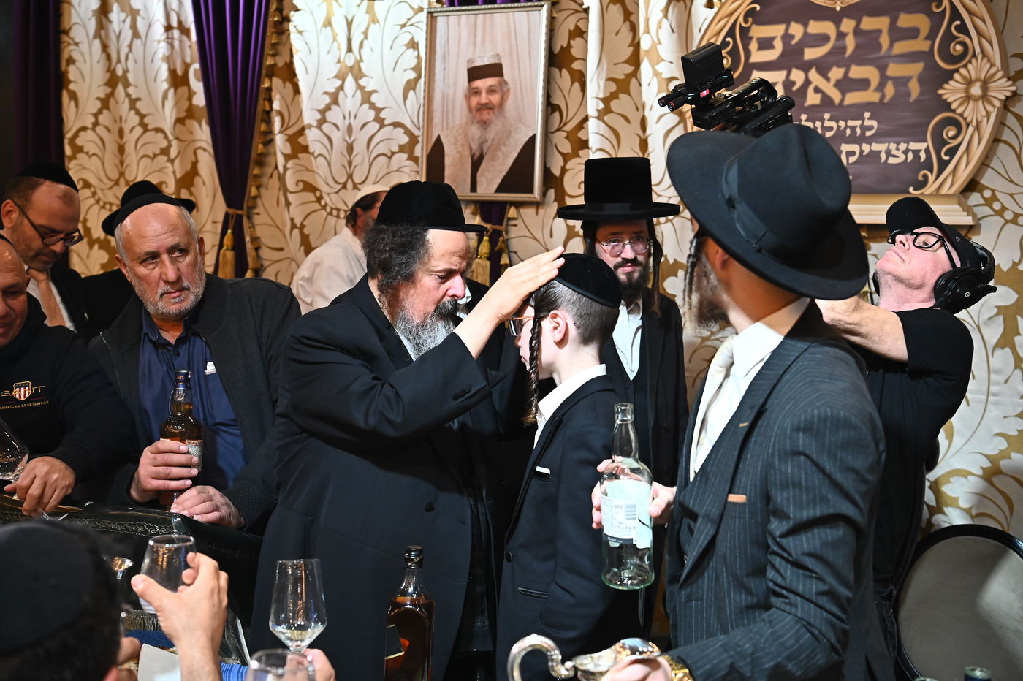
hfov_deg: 42.8
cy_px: 340
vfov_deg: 29.2
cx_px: 512
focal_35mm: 46
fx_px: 1306
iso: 3200
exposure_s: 1/200
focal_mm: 46
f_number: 4.5
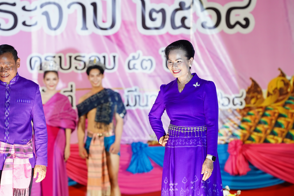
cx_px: 111
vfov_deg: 4.8
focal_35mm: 289
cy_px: 122
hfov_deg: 7.1
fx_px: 2360
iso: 1000
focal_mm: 200
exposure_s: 1/200
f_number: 4.5
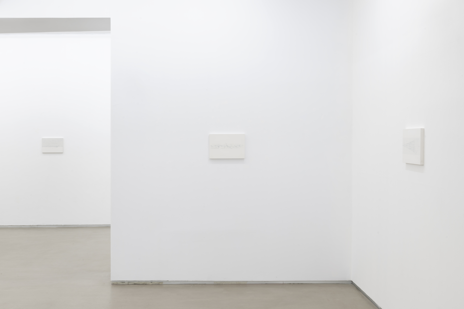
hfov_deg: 48.5
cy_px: 154
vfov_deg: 33.4
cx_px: 232
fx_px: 516
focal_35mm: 40
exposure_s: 1.3
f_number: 16
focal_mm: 40
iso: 64
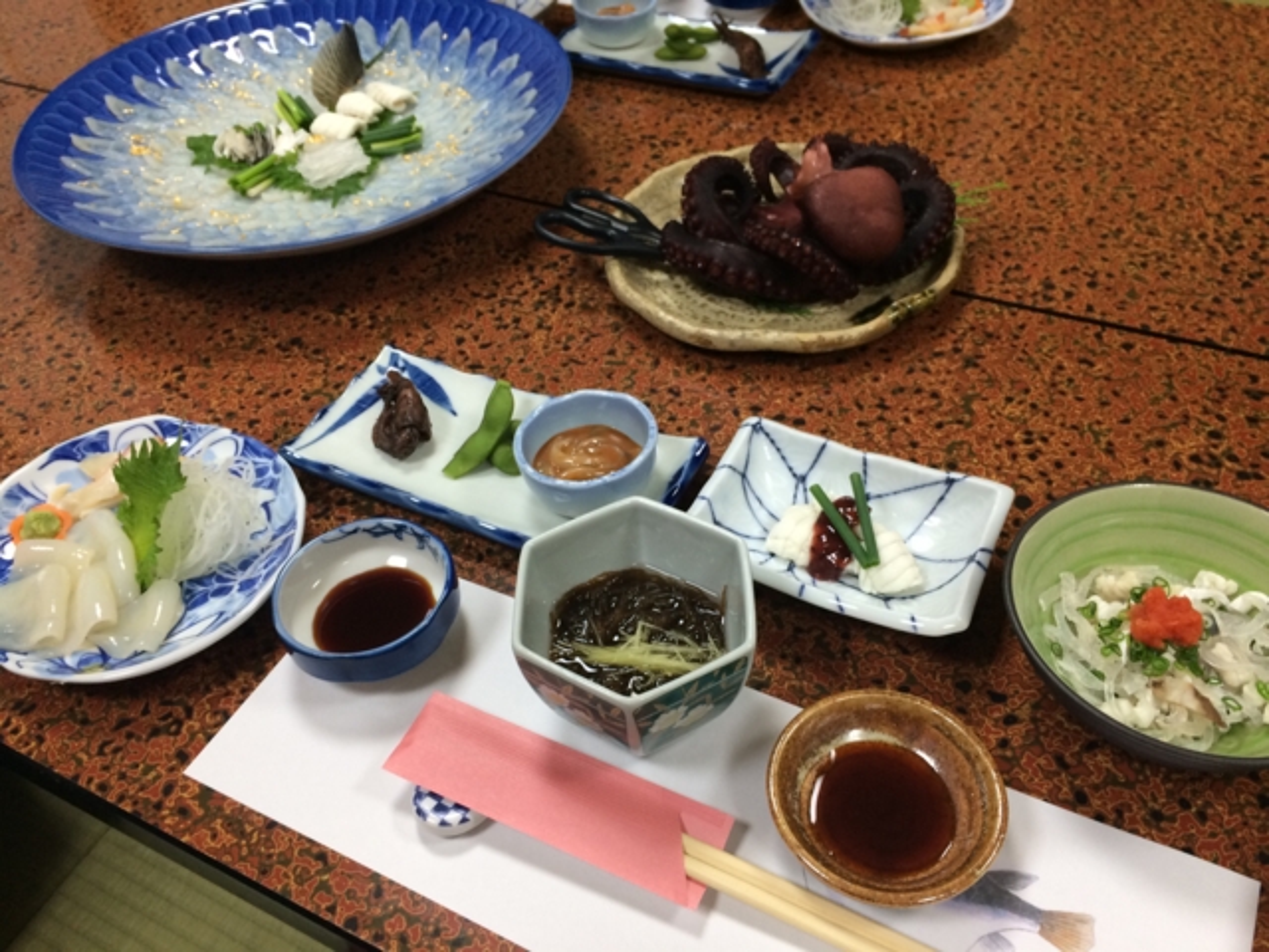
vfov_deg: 48.2
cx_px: 634
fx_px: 1063
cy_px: 476
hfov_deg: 61.7
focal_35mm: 29
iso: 80
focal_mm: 4.15
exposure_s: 1/30
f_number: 2.2
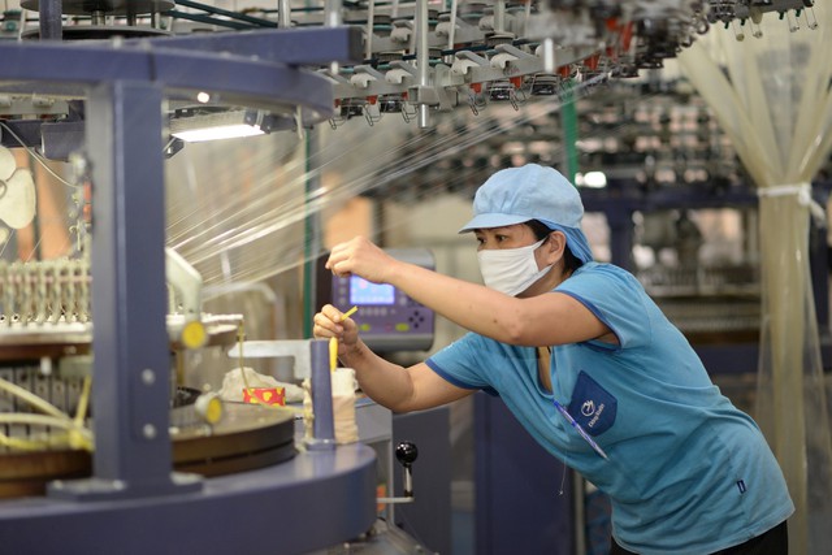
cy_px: 278
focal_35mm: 85
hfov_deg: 23.9
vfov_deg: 16.1
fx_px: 1965
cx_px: 416
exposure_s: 1/200
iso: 800
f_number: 2.2
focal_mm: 85
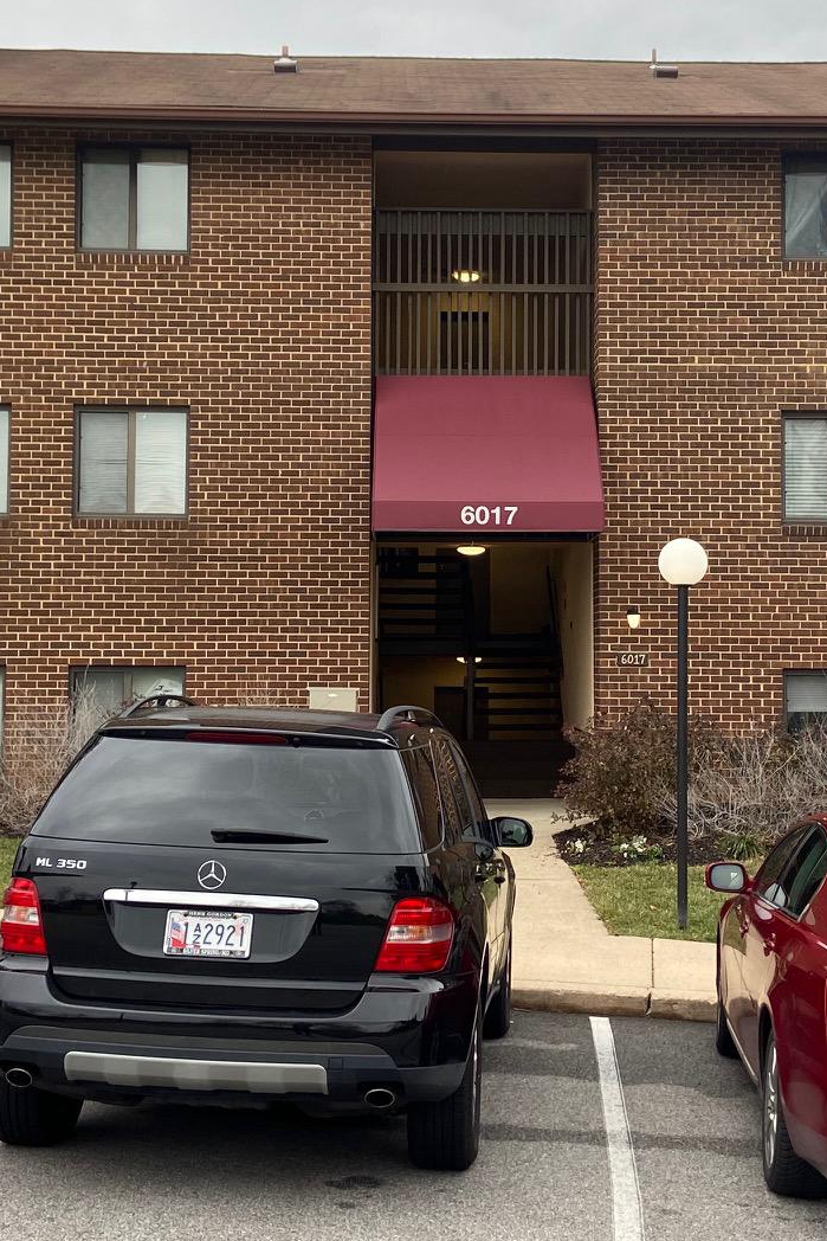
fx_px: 1791
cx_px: 474
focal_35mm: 52
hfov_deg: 26.0
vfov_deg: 38.2
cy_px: 567
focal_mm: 4.25
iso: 32
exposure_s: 1/370
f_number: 1.8
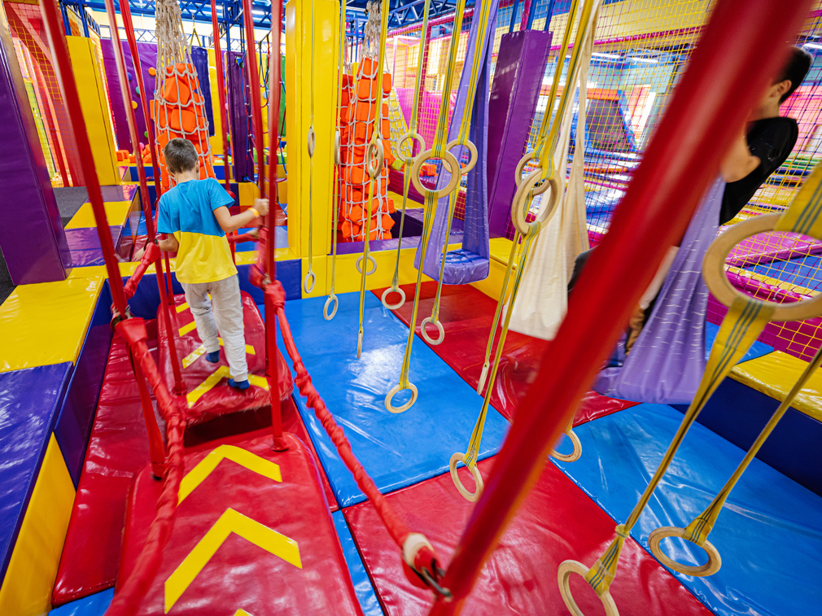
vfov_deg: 78.0
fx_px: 380
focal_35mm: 16
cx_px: 335
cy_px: 291
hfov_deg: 93.5
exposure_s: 1/30
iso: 1250
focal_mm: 14
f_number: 2.8
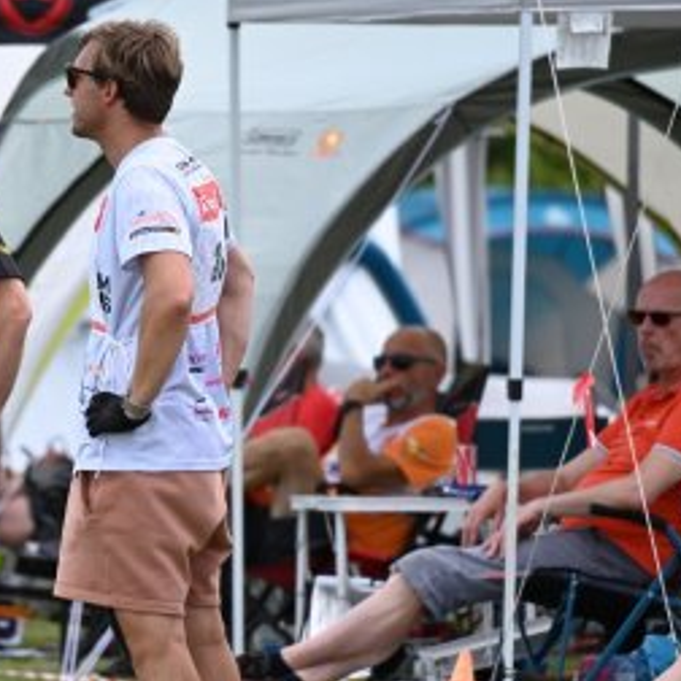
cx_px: 112
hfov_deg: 2.6
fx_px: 14957
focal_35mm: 672
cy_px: 443
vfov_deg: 2.6
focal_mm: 400
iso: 500
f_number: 6.3
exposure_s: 1/800
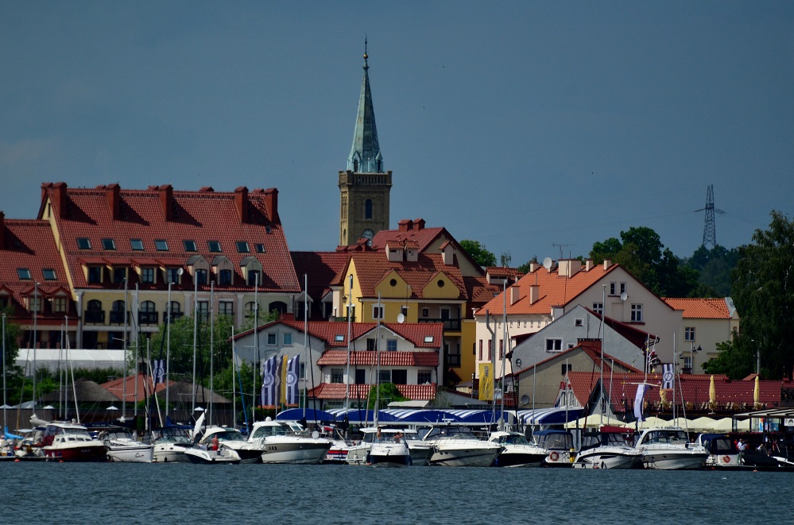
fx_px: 9901
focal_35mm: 450
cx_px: 397
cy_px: 262
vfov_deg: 3.0
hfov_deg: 4.6
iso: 500
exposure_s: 1/8000
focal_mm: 300
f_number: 5.6
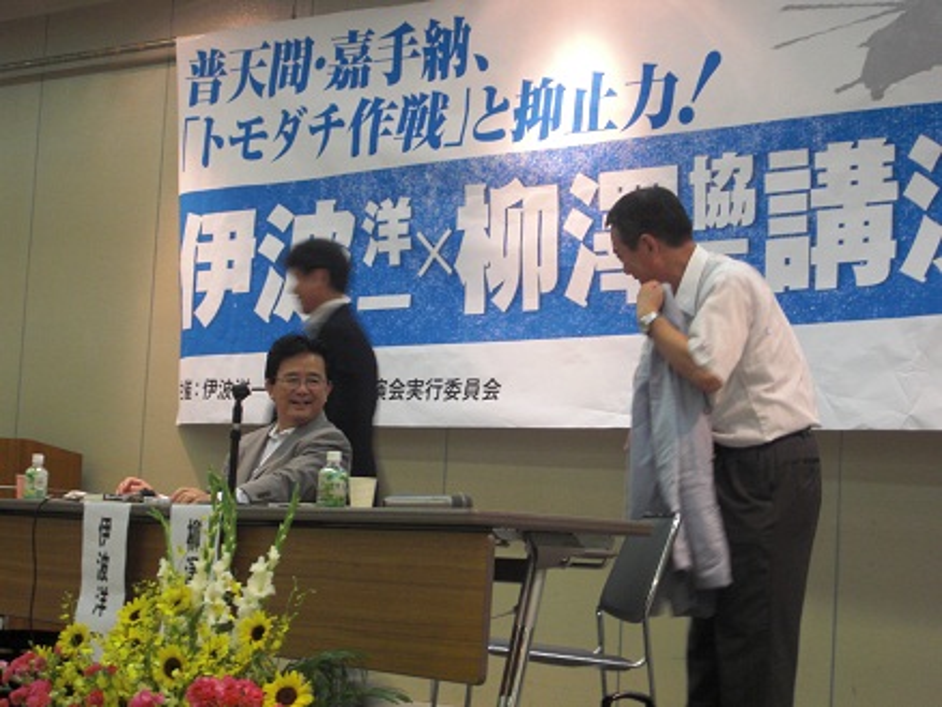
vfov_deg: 18.7
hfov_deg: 24.7
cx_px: 471
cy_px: 354
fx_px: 2151
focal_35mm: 79
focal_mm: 13.9
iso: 200
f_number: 4.6
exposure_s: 1/13
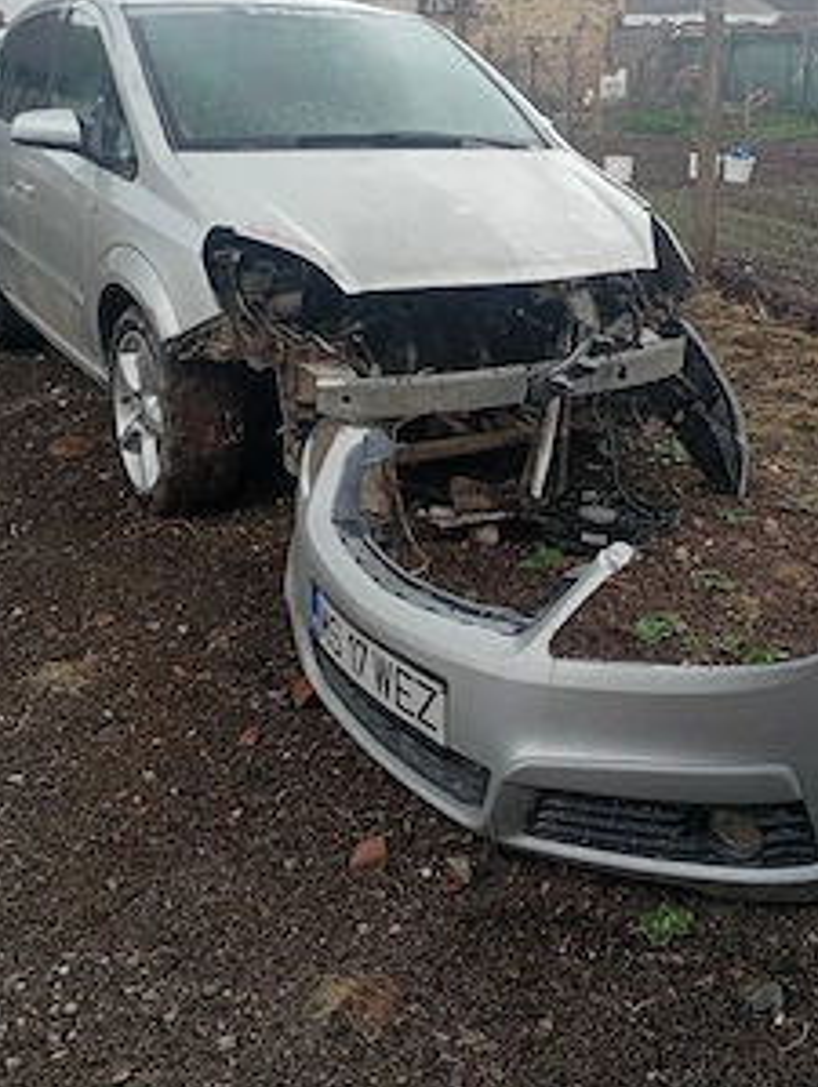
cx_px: 469
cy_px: 418
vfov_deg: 50.9
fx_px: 1132
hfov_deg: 39.6
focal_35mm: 36
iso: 85
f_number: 1.8
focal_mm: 3.98
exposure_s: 1/101
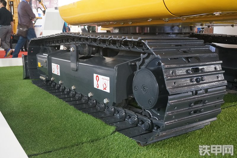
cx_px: 118
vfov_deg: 35.5
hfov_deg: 51.3
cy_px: 79
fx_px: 247
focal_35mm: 38
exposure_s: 1/50
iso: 1600
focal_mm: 25
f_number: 5
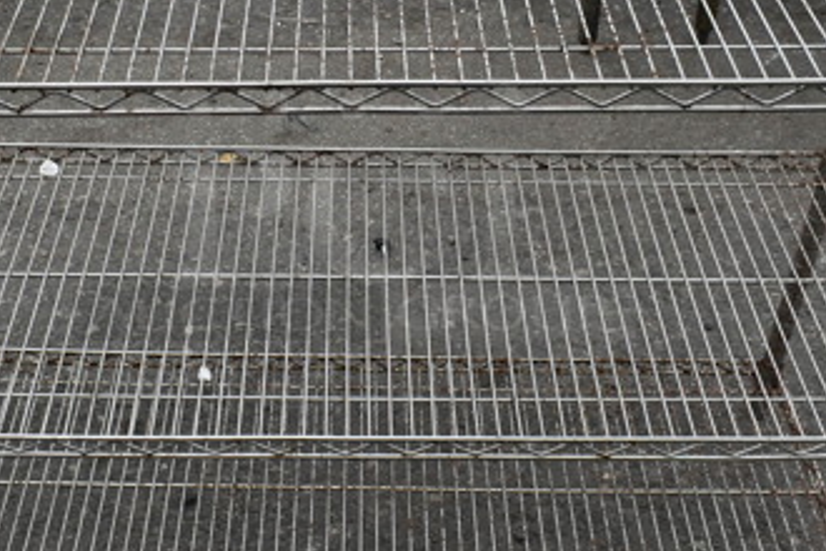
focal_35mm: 50
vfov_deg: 26.9
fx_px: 1147
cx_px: 353
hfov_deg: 39.5
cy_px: 208
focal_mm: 18
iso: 100
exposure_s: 1/250
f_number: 8
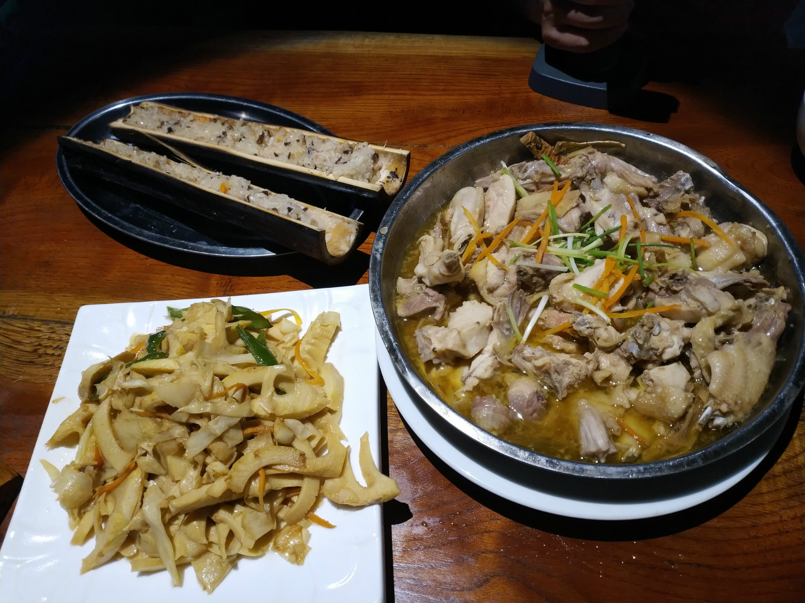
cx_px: 402
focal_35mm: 32
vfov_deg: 44.2
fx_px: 744
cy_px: 302
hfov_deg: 56.8
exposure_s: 1/25
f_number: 2
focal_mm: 4.5
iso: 285
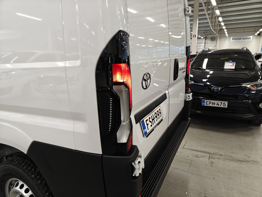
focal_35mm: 24
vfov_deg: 56.8
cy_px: 98
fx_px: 182
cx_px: 131
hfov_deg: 71.6
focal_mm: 5.59
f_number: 1.8
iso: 160
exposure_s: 1/50
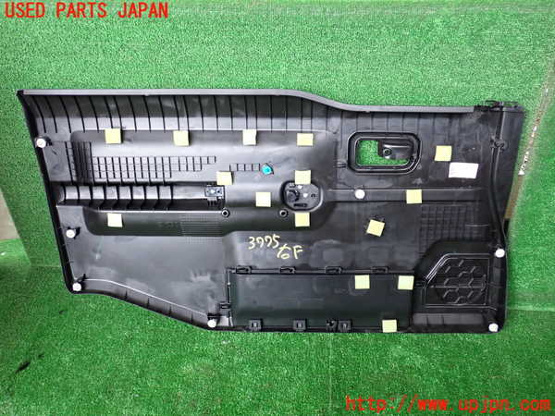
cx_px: 278
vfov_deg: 46.8
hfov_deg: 60.0
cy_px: 208
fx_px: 481
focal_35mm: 30
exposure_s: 1/30
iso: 250
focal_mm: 5.4
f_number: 2.3
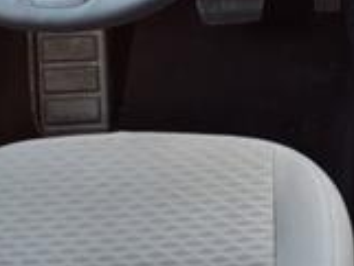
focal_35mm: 107
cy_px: 26
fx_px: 1095
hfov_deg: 17.4
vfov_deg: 13.7
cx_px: 435
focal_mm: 3.58
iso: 40
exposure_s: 1/60.2
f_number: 1.9
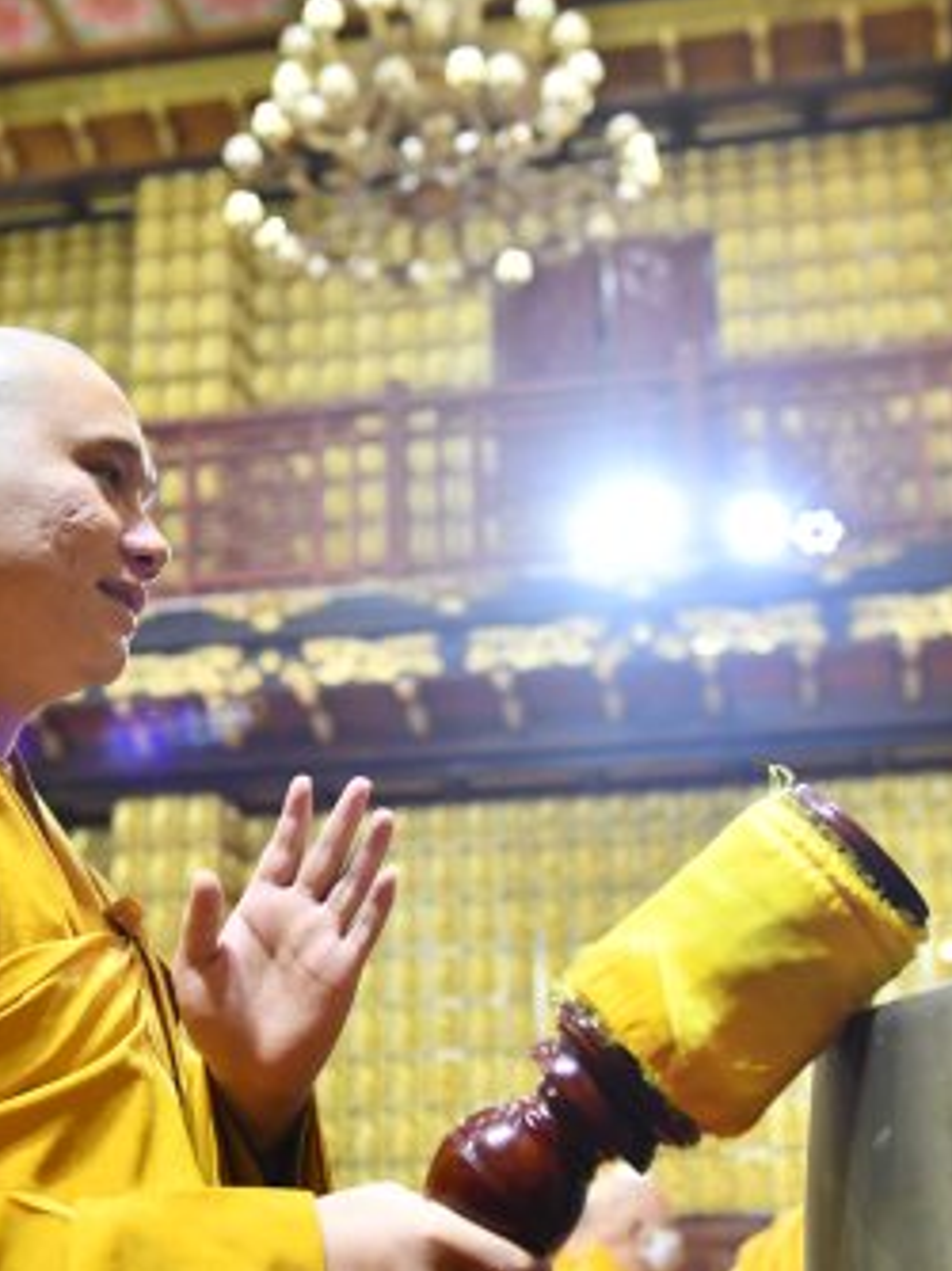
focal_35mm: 59
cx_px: 385
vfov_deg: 32.7
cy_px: 643
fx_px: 2166
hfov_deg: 24.7
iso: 1600
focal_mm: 32
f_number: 3.2
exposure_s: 1/160
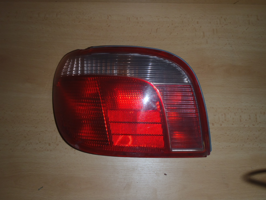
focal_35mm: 28
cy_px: 100
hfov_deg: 63.4
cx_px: 133
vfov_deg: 49.7
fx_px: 215
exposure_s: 1/30
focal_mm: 5
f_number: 3.9
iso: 100
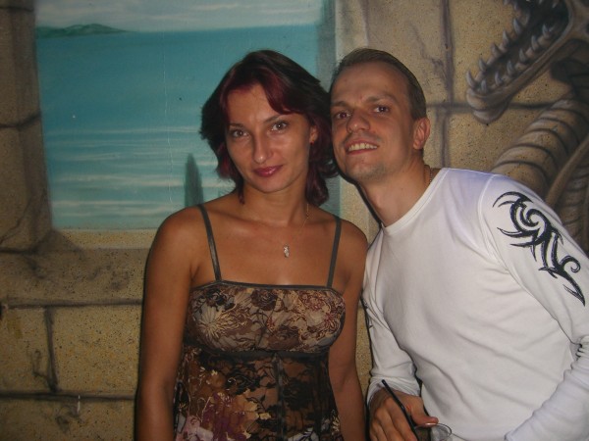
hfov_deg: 49.0
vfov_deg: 37.7
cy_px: 220
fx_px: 647
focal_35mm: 38
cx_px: 294
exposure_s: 1/60
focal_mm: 7.9
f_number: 2.8
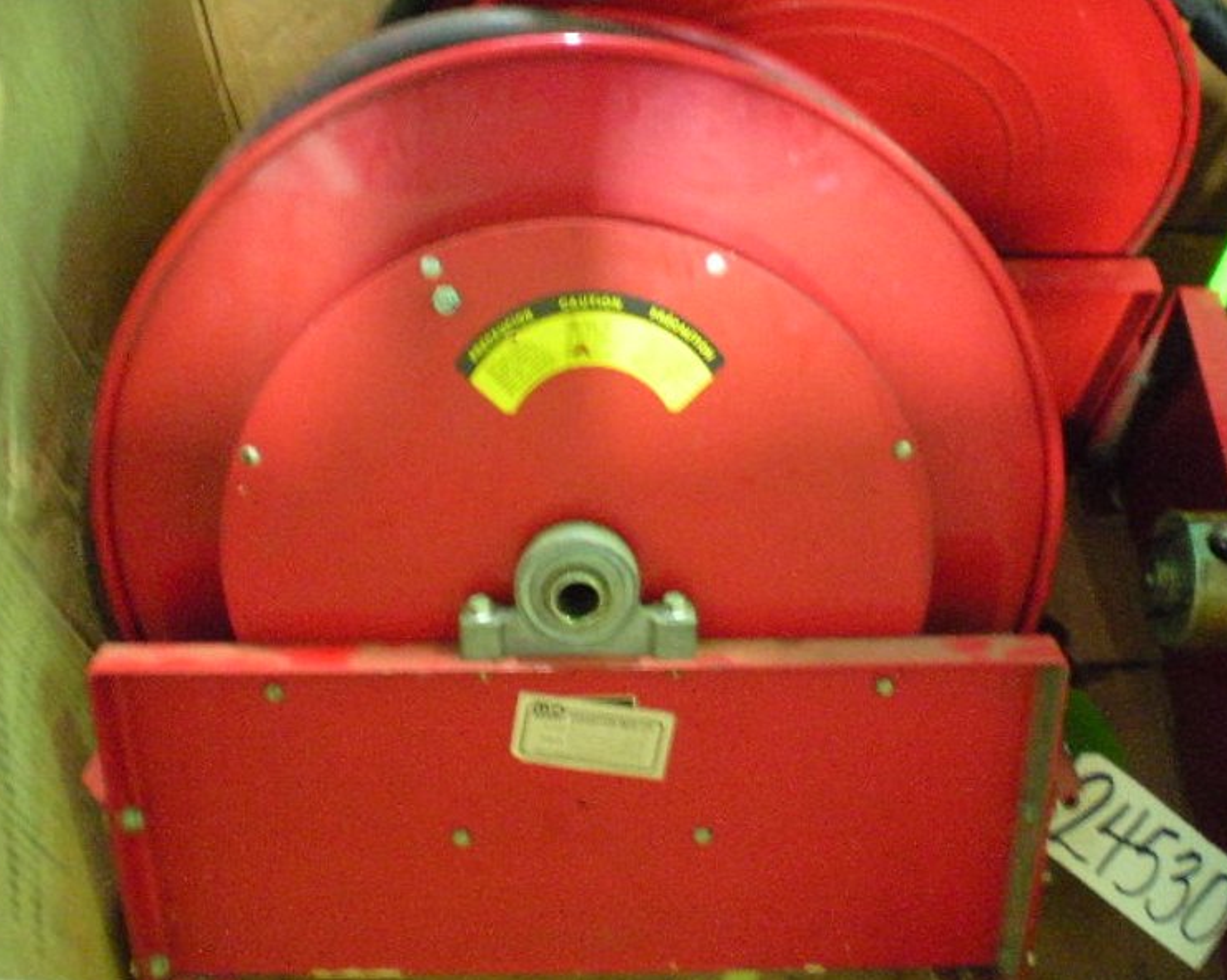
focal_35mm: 40
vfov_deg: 37.3
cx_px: 612
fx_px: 1452
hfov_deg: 45.8
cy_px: 492
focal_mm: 6.3
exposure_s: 1/4.5
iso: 800
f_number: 3.1
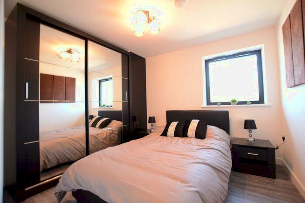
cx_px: 152
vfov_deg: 77.4
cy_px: 102
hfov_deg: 100.4
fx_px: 127
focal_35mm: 15
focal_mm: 10
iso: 1800
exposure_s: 1/100
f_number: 3.5
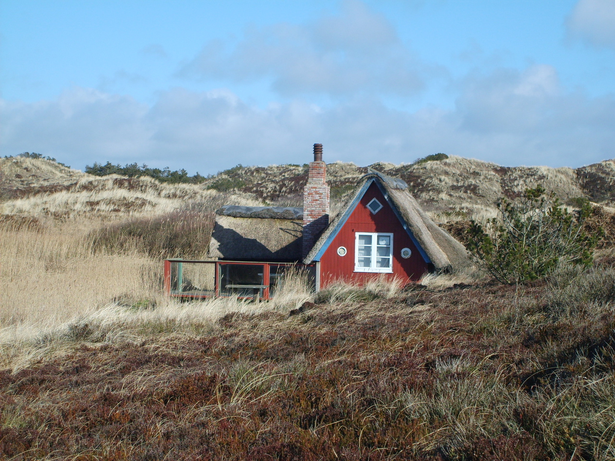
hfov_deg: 24.1
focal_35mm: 81
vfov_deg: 18.2
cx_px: 308
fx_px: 1439
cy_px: 230
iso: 50
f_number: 4.2
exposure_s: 1/500
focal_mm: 13.7
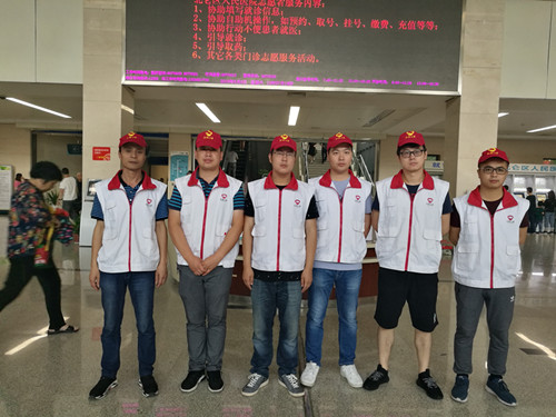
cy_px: 208
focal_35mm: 27
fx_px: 434
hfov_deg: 65.3
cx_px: 278
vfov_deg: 51.4
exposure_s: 1/50
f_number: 2.2
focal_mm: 4.5
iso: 160
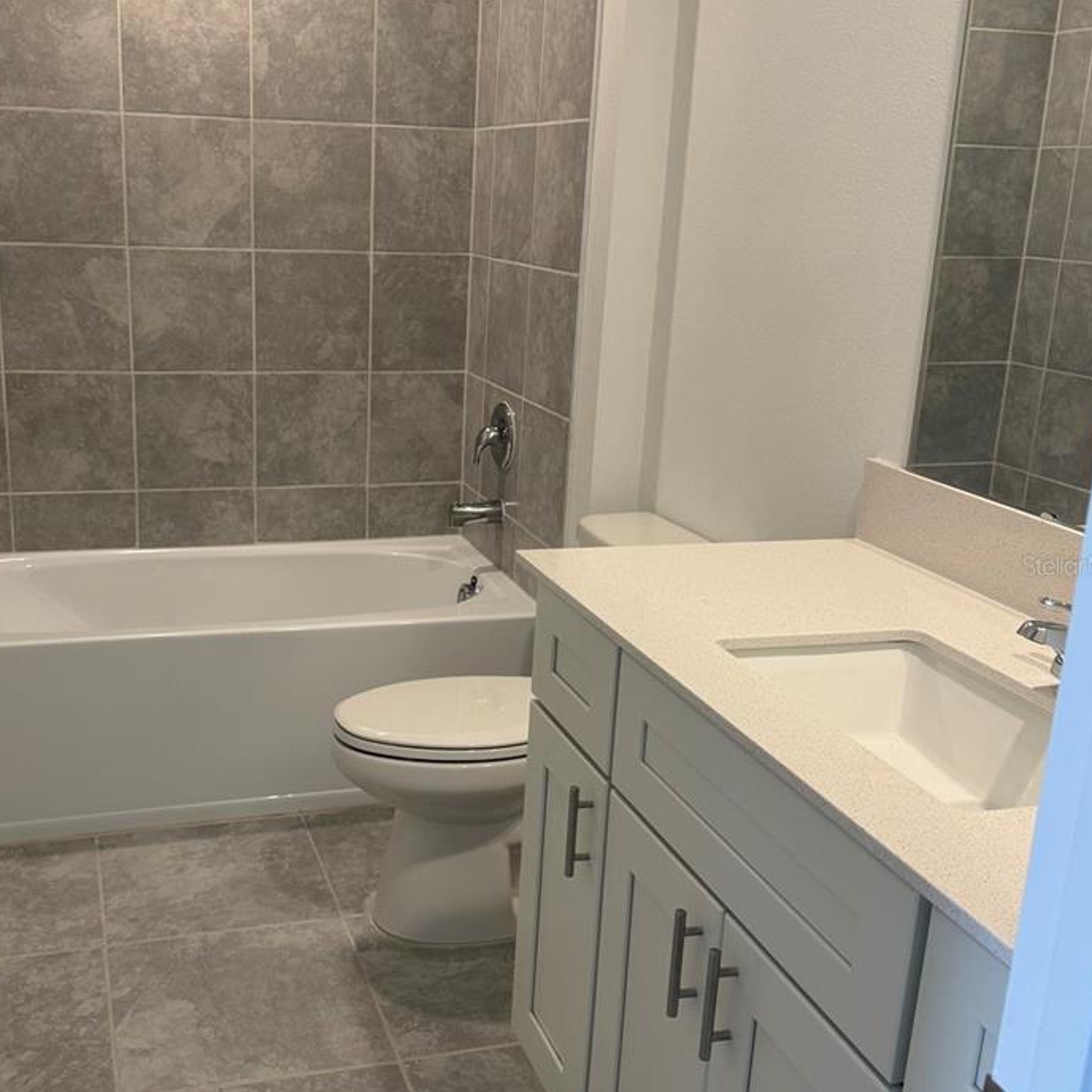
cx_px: 421
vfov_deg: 44.9
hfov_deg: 44.6
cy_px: 565
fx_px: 1321
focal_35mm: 37
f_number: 1.78
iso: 125
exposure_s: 1/120
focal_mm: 6.76
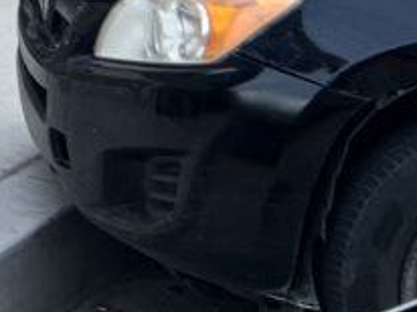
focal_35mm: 194
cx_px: -814
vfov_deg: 6.9
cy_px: -636
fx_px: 2334
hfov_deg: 8.6
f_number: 1.5
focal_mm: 5.7
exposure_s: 1/121
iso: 32
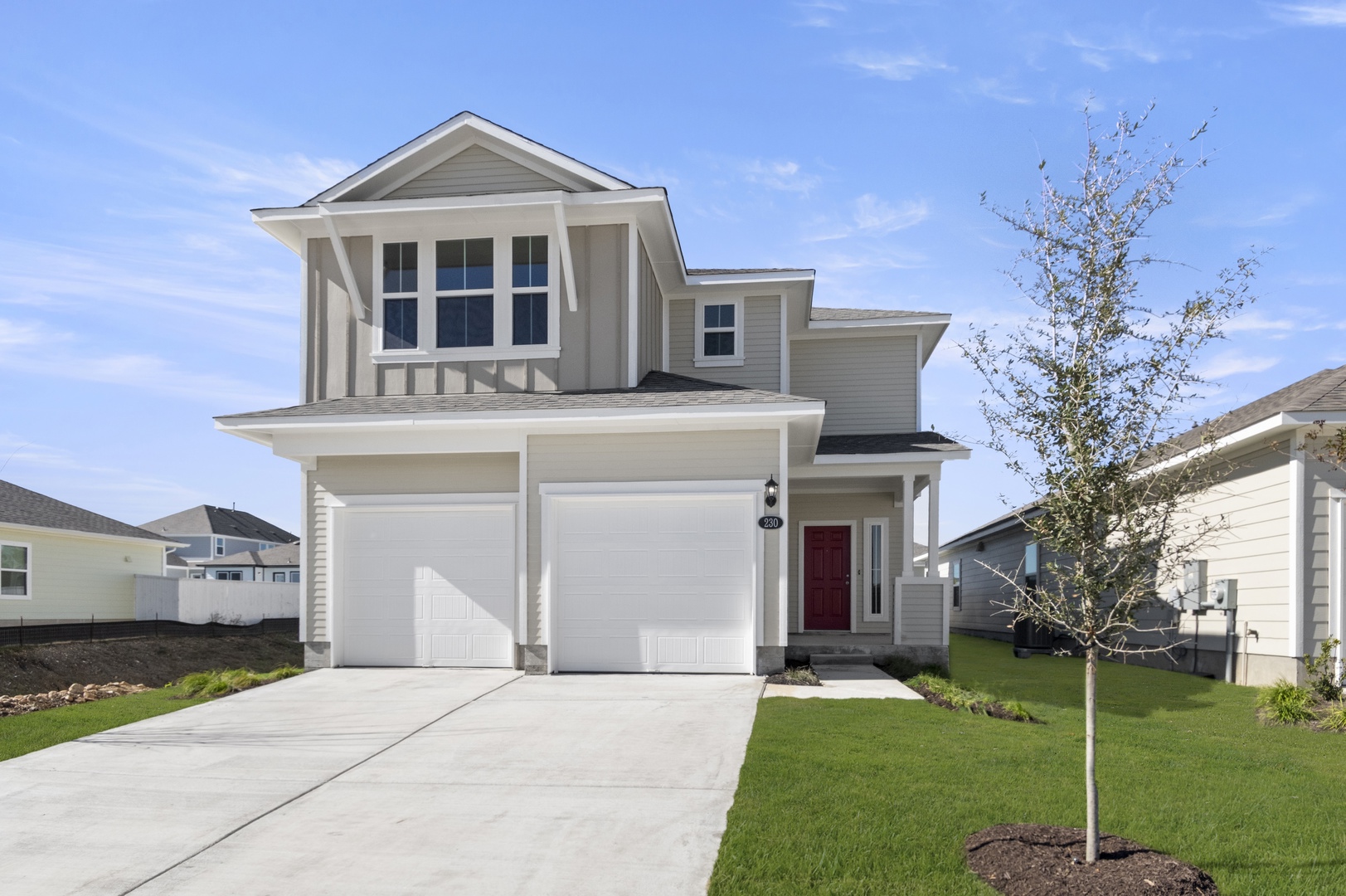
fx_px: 1345
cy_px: 448
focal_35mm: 36
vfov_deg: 36.8
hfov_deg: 53.2
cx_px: 673
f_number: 8
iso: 400
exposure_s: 1/800
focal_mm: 24
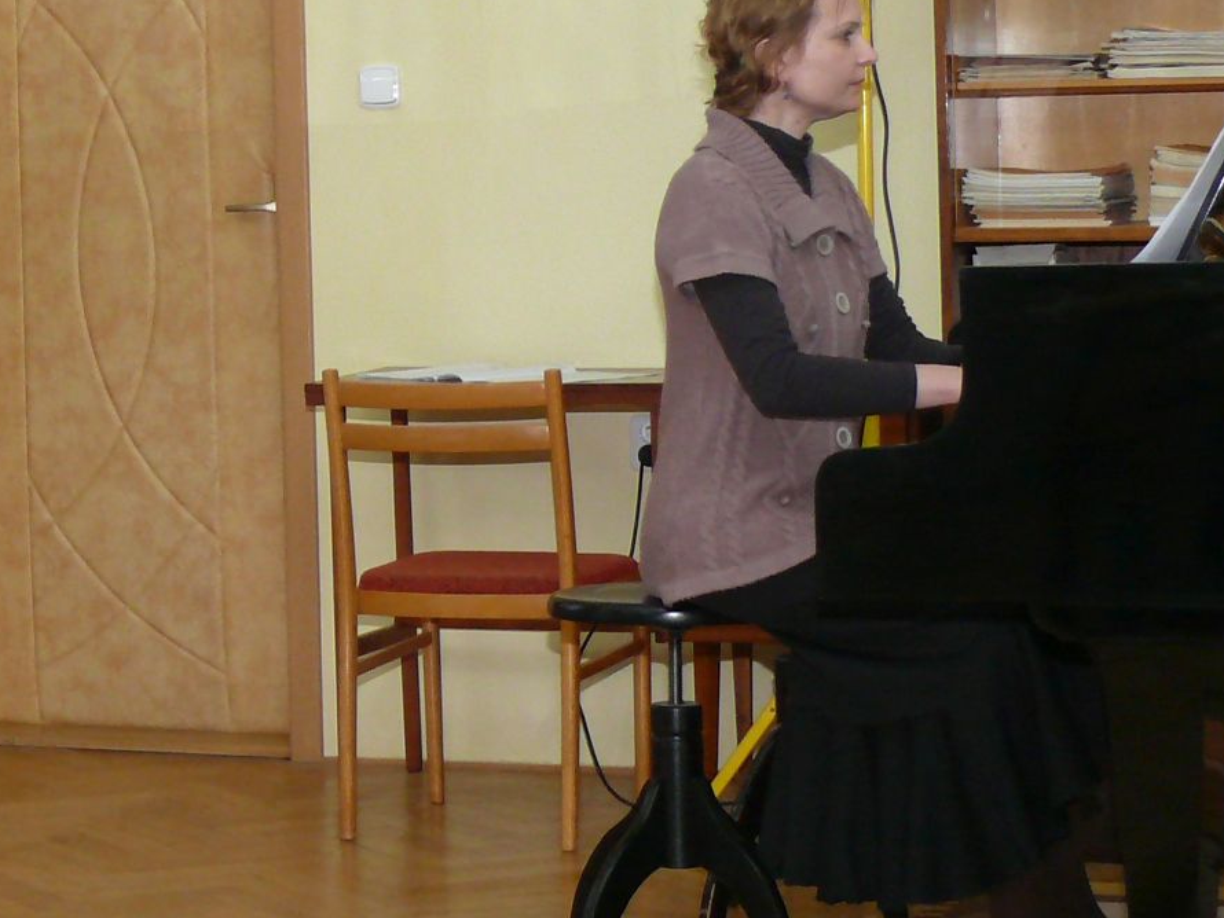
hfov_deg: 16.8
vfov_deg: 12.9
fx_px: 4067
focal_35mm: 115
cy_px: 258
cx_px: 56
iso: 200
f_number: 2.8
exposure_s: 1/30
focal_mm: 9.2
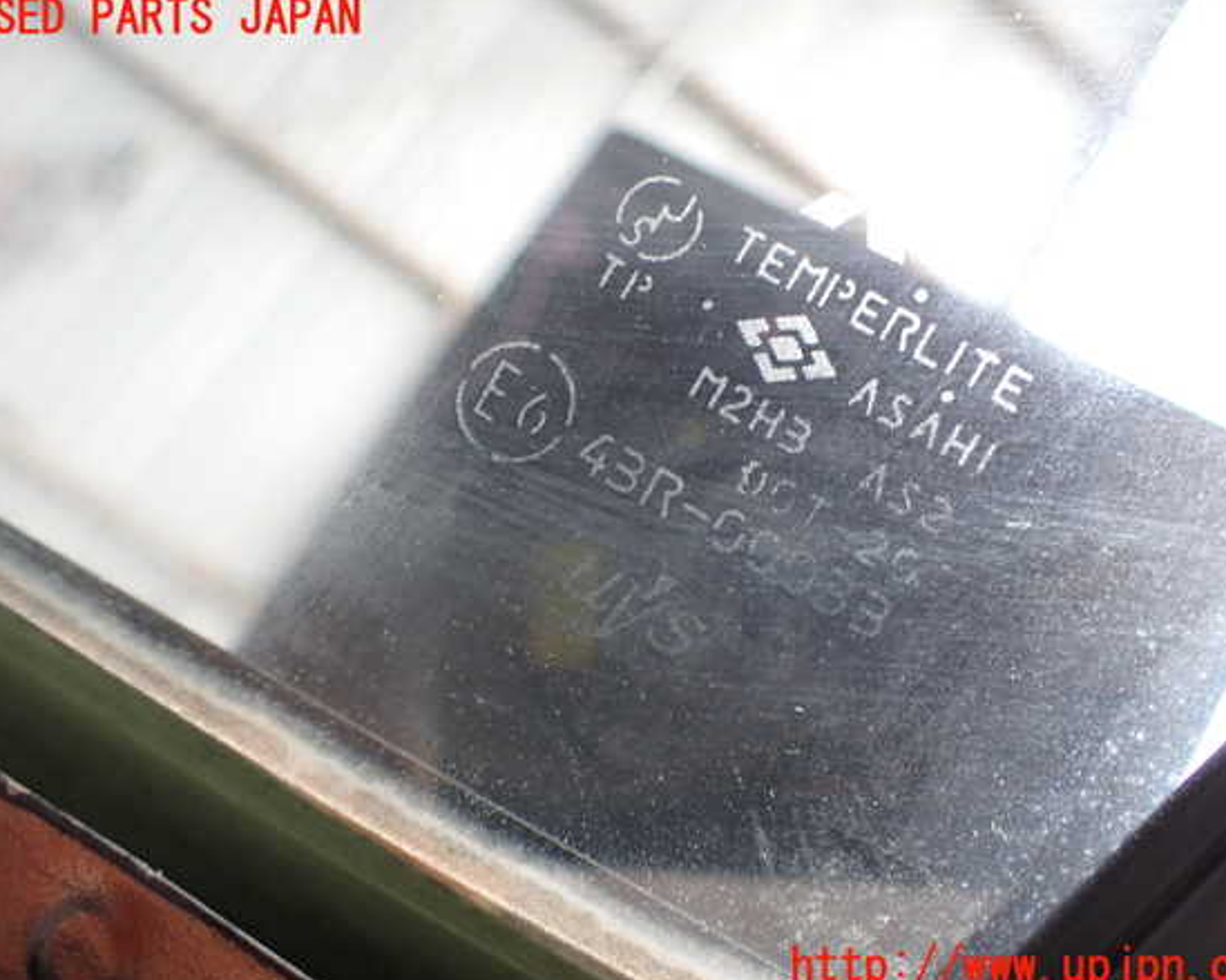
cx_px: 625
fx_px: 1161
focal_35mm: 32
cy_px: 493
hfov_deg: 55.7
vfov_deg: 45.8
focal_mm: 5.4
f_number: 2.3
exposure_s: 1/125
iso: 100
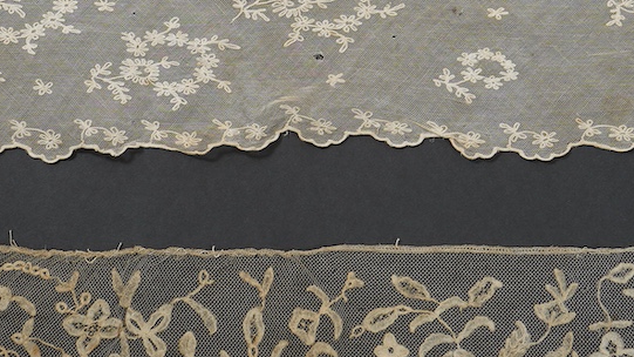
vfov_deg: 10.2
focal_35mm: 117
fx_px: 1966
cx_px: 243
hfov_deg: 18.3
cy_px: -36
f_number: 7.1
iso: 100
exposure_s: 1/100
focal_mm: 44
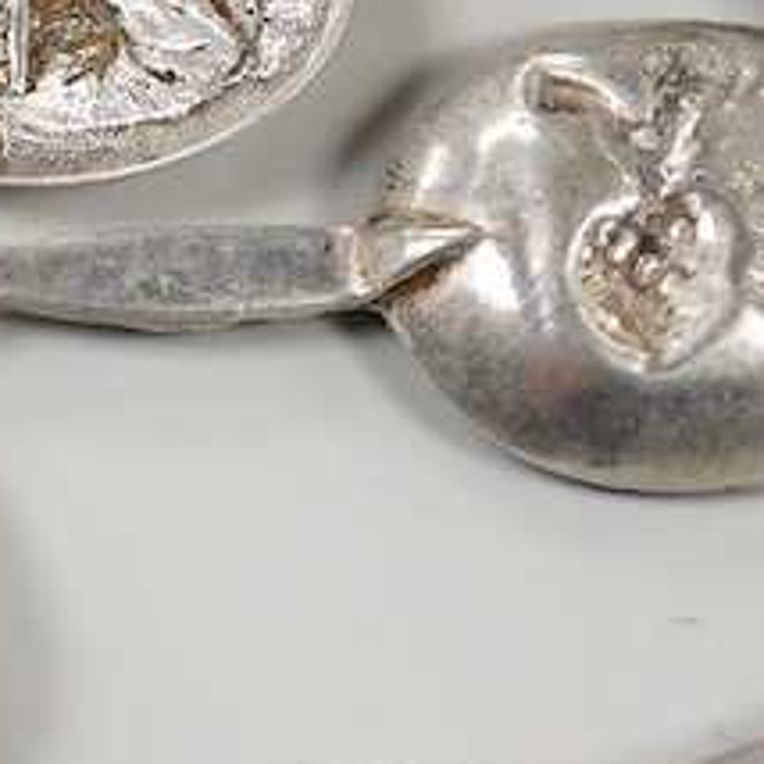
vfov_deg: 8.7
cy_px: 14
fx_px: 5019
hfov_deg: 8.6
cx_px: -37
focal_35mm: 201
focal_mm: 30
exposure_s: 1/640
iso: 2500
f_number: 3.5
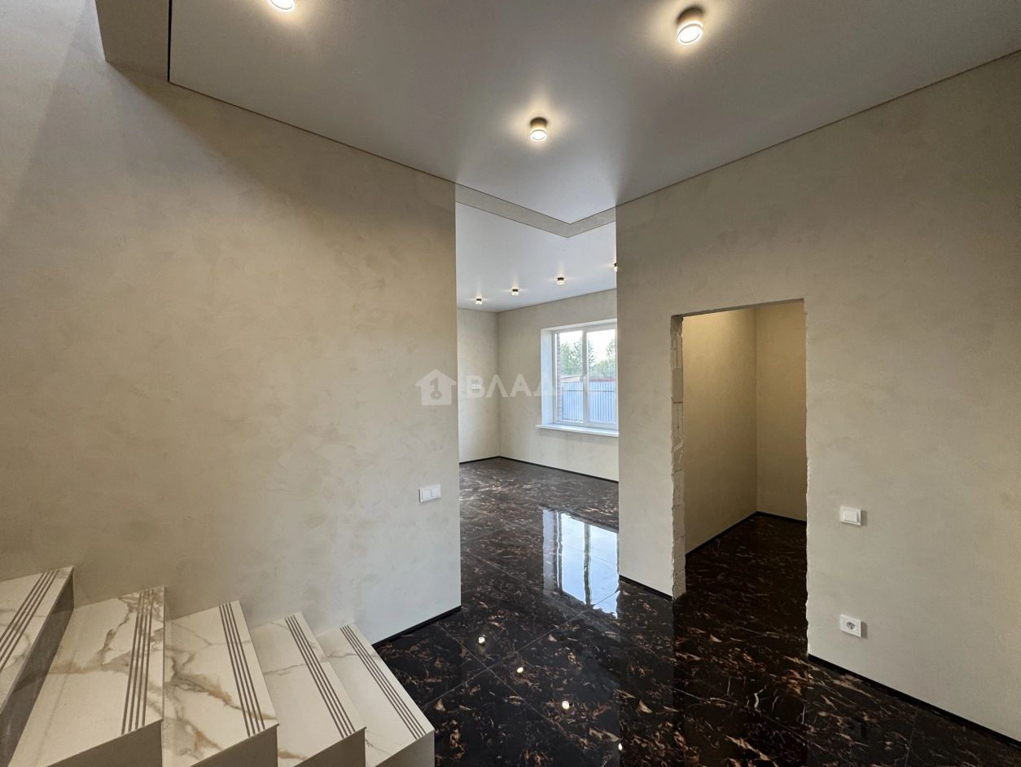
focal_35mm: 14
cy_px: 384
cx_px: 510
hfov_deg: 102.1
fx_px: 413
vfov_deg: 85.7
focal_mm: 2.22
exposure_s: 1/100
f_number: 2.2
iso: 160
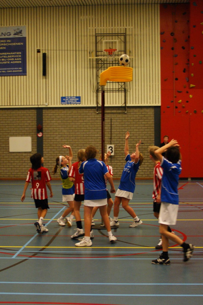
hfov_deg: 31.8
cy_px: 152
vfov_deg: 46.4
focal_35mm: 42
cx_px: 102
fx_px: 356
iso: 800
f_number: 2.8
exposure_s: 1/100
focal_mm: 28
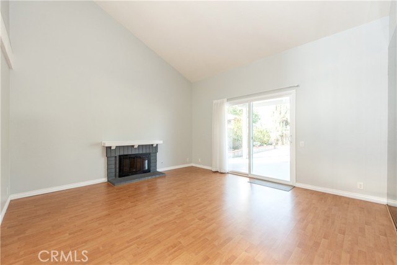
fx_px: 165
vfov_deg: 77.4
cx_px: 198
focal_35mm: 15
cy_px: 132
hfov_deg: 100.4
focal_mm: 15
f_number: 5.6
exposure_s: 1/125
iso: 800
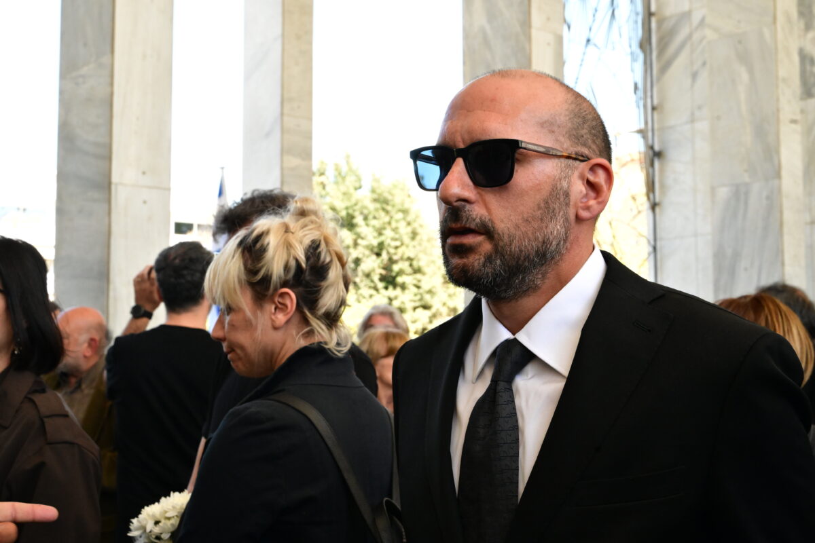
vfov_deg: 28.1
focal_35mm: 48
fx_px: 1087
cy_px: 272
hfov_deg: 41.1
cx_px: 408
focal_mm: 48
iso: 5000
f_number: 10
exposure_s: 1/640
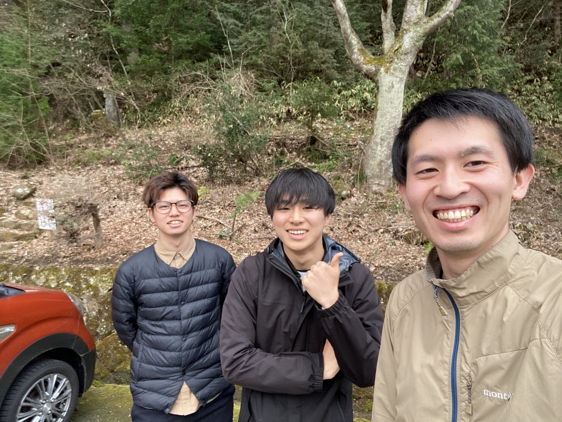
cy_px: 211
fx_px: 373
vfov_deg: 58.9
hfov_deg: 73.9
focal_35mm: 23
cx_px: 281
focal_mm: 2.71
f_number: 2.2
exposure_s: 1/97
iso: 100
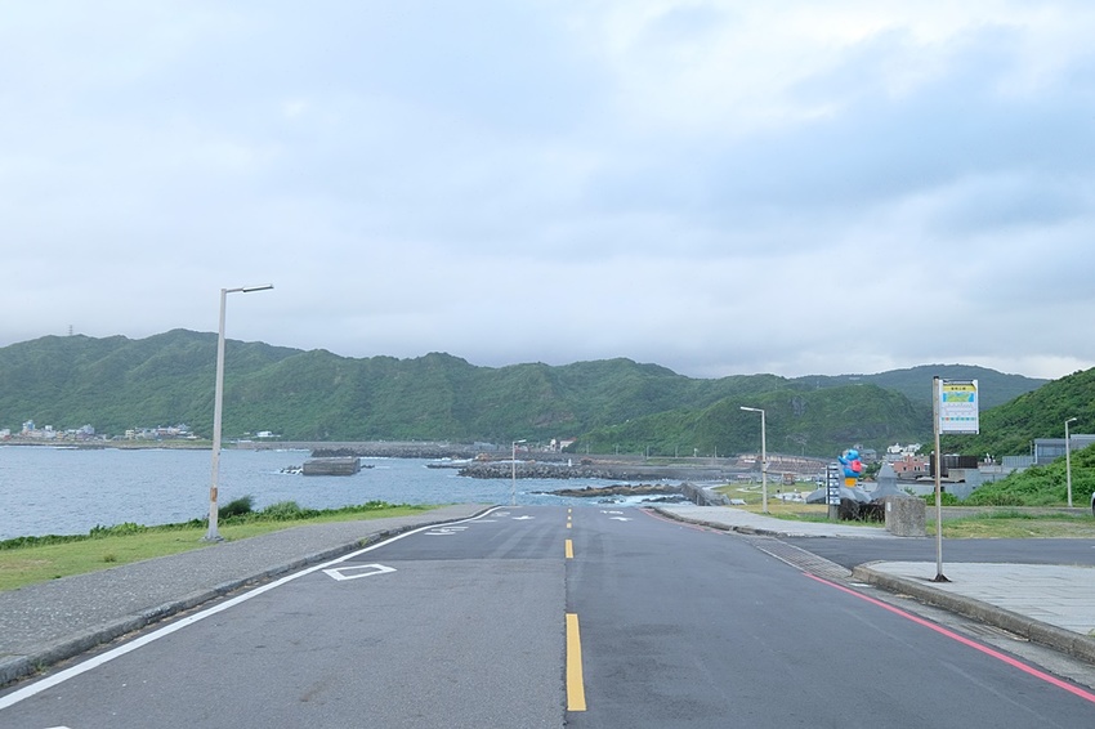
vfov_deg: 36.8
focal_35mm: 36
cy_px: 364
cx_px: 548
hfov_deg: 53.2
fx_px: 1095
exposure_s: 1/140
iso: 400
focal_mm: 24
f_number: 6.4
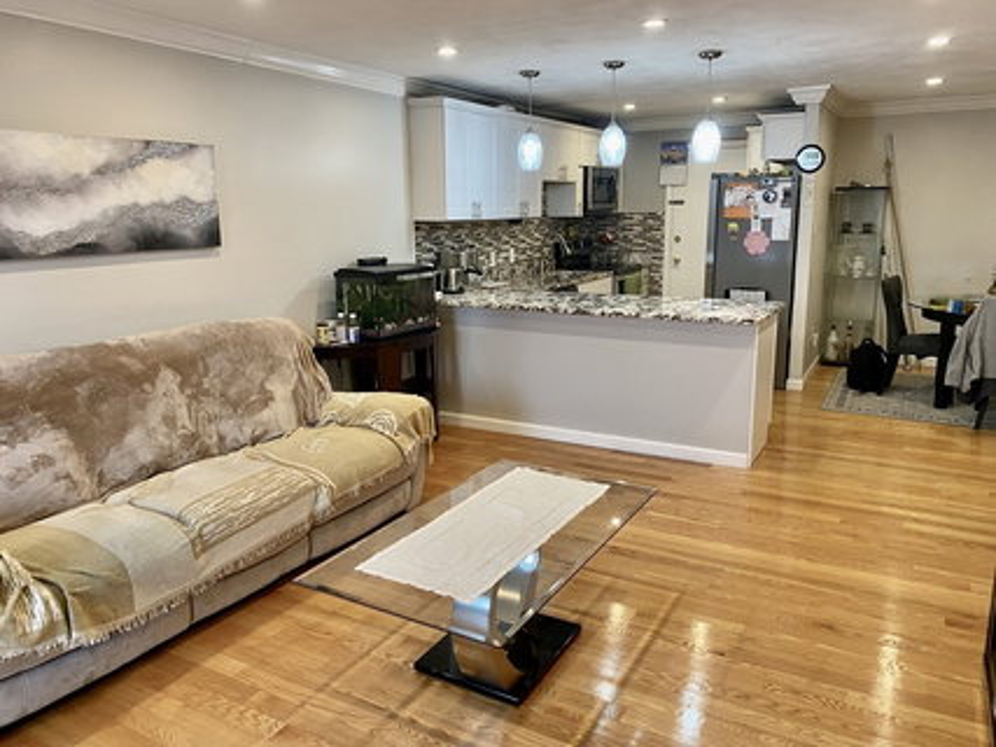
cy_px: 374
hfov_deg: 67.3
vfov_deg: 53.0
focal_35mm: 26
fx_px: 748
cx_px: 498
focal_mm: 4.25
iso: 100
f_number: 1.8
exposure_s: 1/60
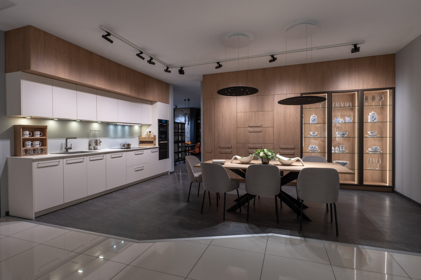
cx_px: 210
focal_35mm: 19
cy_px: 140
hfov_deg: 86.9
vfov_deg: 64.5
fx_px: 222
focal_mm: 19
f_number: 8
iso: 400
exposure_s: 1/80
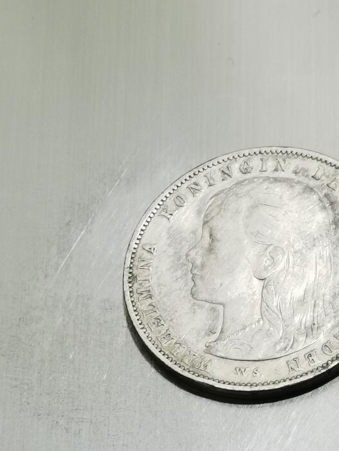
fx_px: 2024
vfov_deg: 12.7
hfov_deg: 9.6
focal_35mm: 155
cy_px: 343
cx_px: 202
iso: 125
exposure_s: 1/100
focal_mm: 6.67
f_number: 1.9
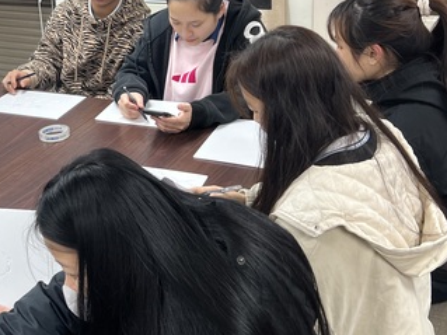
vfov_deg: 25.3
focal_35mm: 57
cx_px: 55
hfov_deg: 32.3
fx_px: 736
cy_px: 79
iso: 80
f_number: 1.5
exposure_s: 1/60
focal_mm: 5.7
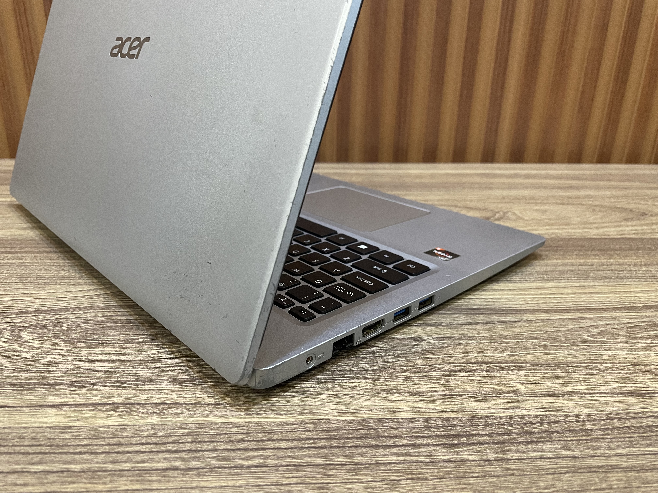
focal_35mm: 26
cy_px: 246
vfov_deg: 53.1
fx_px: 494
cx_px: 329
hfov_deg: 67.3
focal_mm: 4.2
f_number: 1.6
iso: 200
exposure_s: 1/50
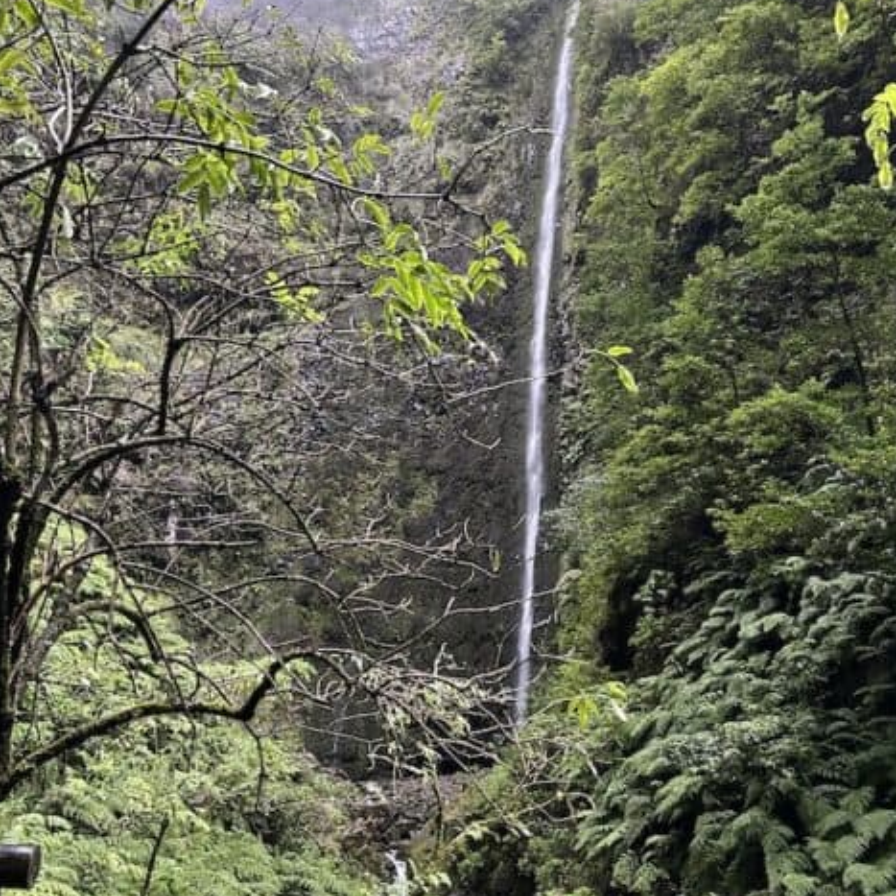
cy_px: 453
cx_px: 450
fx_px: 908
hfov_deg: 52.5
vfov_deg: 52.5
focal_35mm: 31
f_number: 1.5
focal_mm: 5.7
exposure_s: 1/57
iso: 500
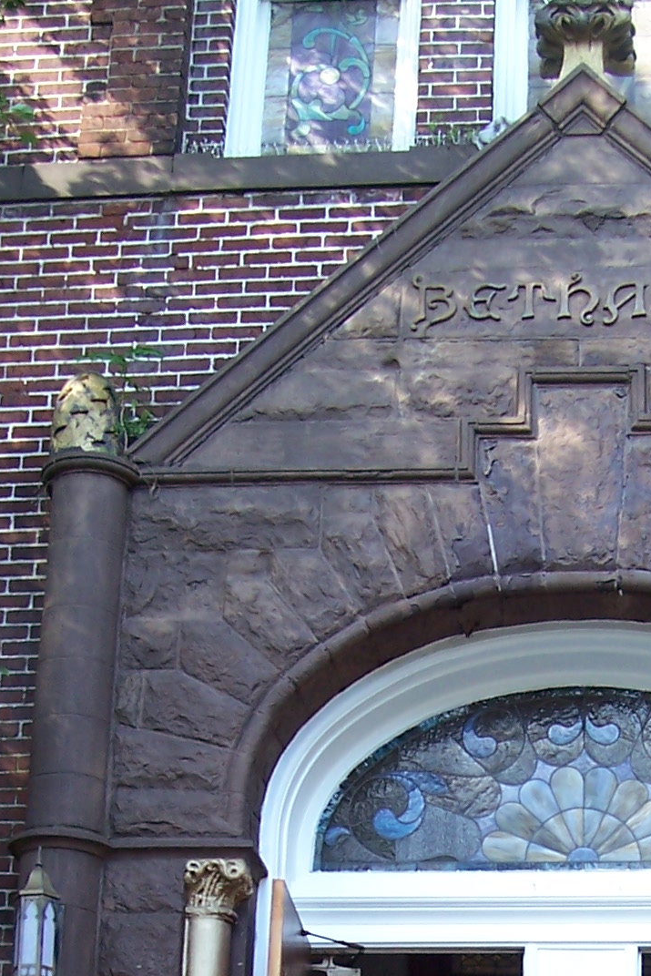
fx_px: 2061
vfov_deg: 25.3
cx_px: 536
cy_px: 983
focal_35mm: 76
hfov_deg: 17.8
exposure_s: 1/90
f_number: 2.7
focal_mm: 5.6
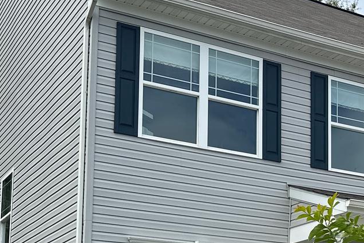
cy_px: 274
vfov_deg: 16.3
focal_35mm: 81
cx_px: 367
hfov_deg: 23.9
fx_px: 819
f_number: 1.78
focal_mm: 6.86
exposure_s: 1/4184
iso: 80
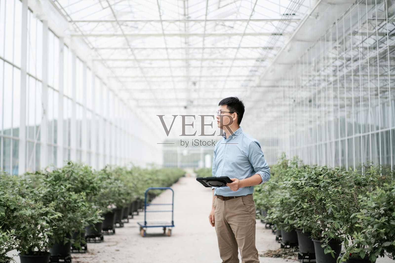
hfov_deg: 36.2
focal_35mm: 55
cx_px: 198
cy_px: 132
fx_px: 603
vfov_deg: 24.6
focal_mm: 55
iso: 100
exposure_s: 1/125
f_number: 1.8
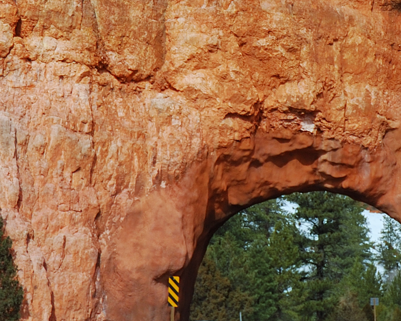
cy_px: 13
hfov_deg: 14.7
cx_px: 242
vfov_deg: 11.7
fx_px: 1555
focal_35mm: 131
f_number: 5
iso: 100
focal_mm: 24
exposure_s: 1/400
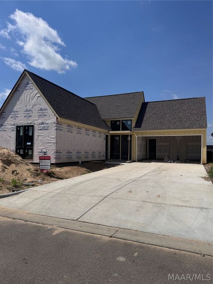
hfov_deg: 56.8
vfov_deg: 71.6
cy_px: 142
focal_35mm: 24
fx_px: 197
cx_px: 106
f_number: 1.78
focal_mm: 6.76
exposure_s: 1/10417
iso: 80
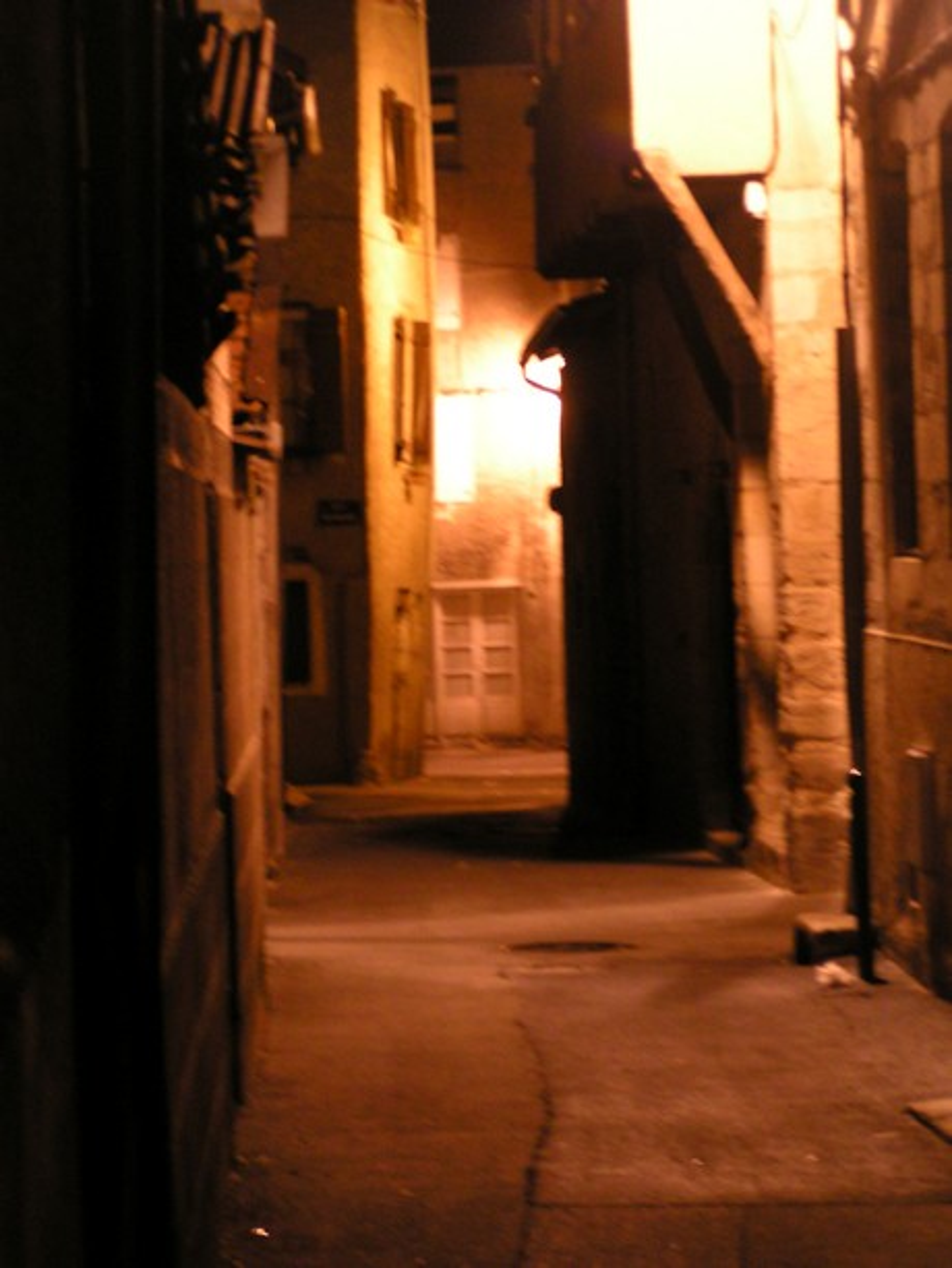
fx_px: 4582
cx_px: 476
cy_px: 634
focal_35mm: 125
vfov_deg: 15.8
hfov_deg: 11.9
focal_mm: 19.1
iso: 200
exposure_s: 1
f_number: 3.5
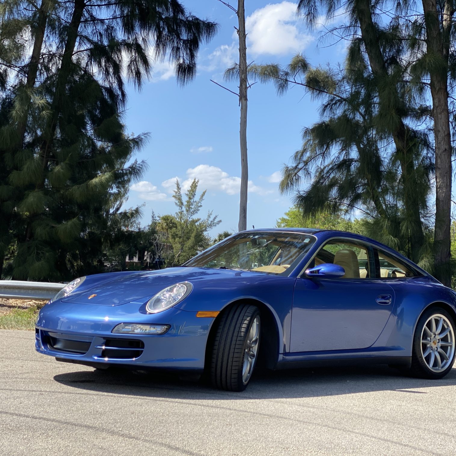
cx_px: 260
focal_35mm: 62
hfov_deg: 27.7
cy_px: 226
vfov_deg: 27.7
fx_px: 924
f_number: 2
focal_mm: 6
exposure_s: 1/1043
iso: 20
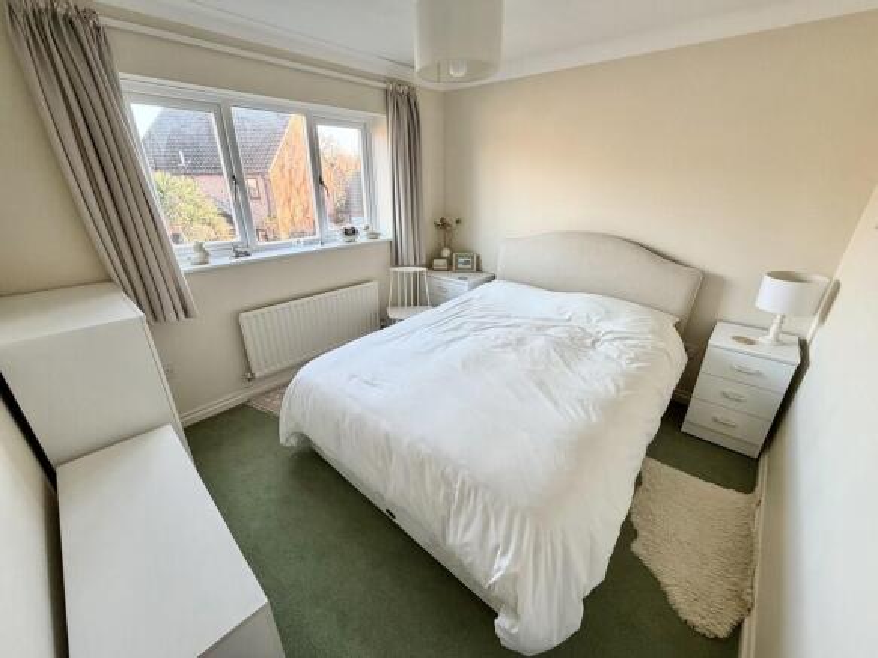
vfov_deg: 85.7
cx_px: 439
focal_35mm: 14
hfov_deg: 102.1
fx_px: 355
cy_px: 329
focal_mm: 2.22
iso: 200
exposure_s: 1/121
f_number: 2.2
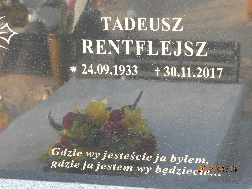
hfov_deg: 18.5
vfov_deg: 14.0
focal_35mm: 106
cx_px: 126
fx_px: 772
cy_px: 94
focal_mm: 19
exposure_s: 1/40
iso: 200
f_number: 4.5
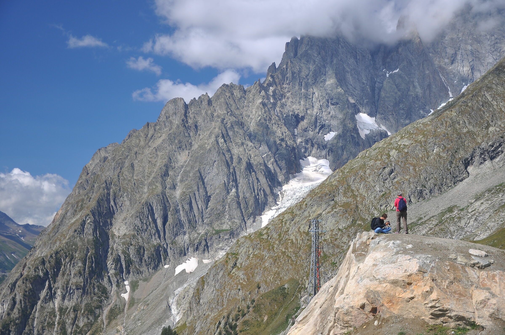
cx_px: 252
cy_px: 168
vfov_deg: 22.6
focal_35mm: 60
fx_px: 841
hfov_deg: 33.4
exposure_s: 1/250
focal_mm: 40
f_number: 5
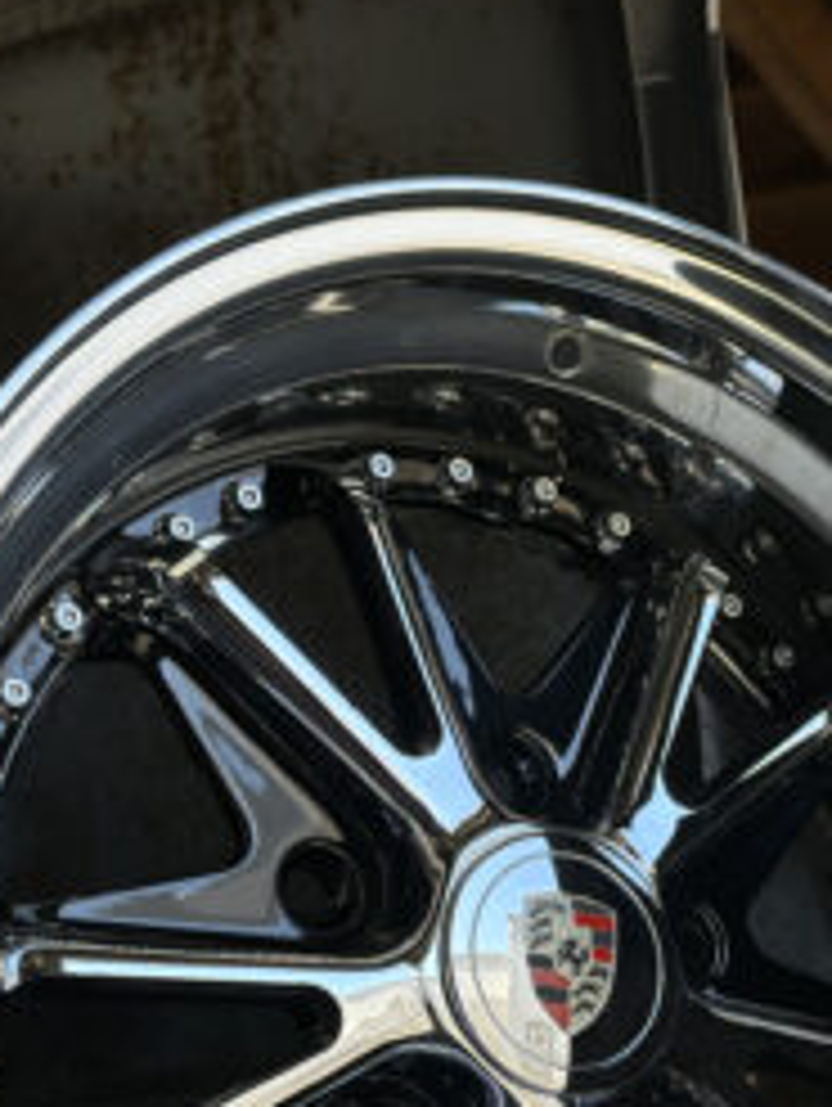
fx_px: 2495
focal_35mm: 78
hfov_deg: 18.9
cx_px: 499
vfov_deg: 24.8
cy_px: 801
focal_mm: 6.86
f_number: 1.78
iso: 80
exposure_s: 1/690
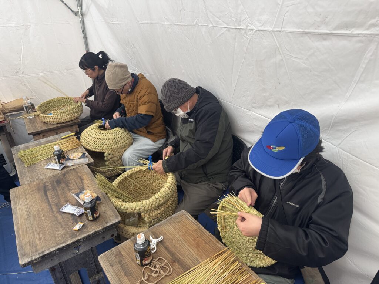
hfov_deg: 71.6
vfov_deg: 56.8
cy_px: 142
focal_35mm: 24
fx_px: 263
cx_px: 190
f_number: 1.78
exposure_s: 1/120
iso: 200
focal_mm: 6.76
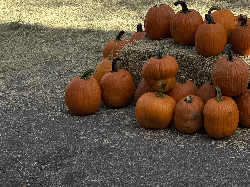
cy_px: -90
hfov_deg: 22.9
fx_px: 571
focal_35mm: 79
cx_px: 293
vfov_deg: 17.0
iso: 80
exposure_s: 1/1026
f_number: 1.78
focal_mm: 6.76
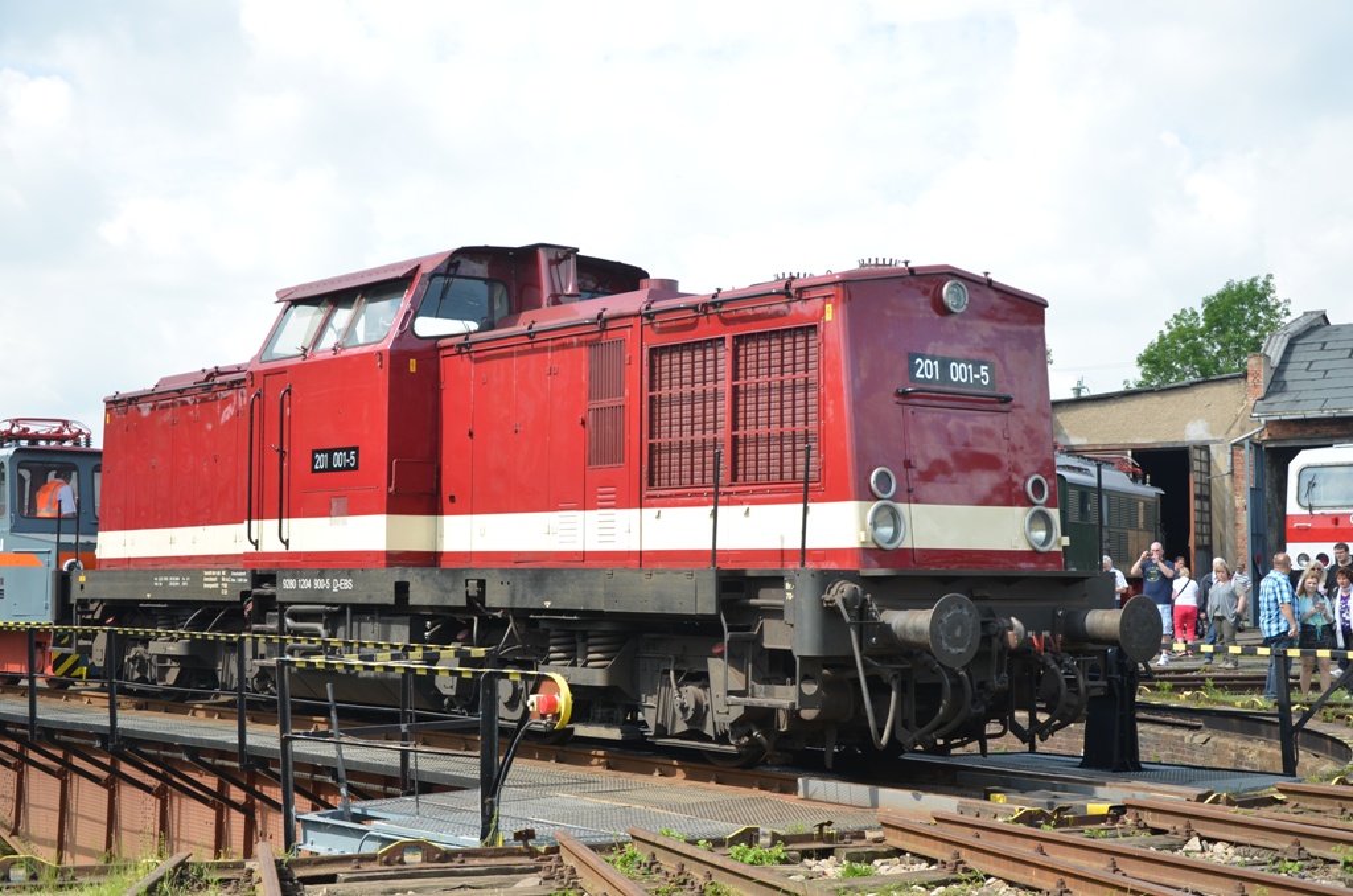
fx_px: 1969
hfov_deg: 37.9
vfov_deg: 25.6
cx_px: 676
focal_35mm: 52
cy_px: 448
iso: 100
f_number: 5.6
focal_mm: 35
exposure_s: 1/250
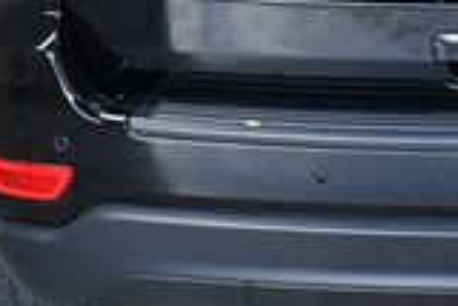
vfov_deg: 8.5
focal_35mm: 160
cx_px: 467
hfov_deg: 12.7
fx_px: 2037
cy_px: -77
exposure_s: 1/320
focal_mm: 27
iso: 2500
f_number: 9
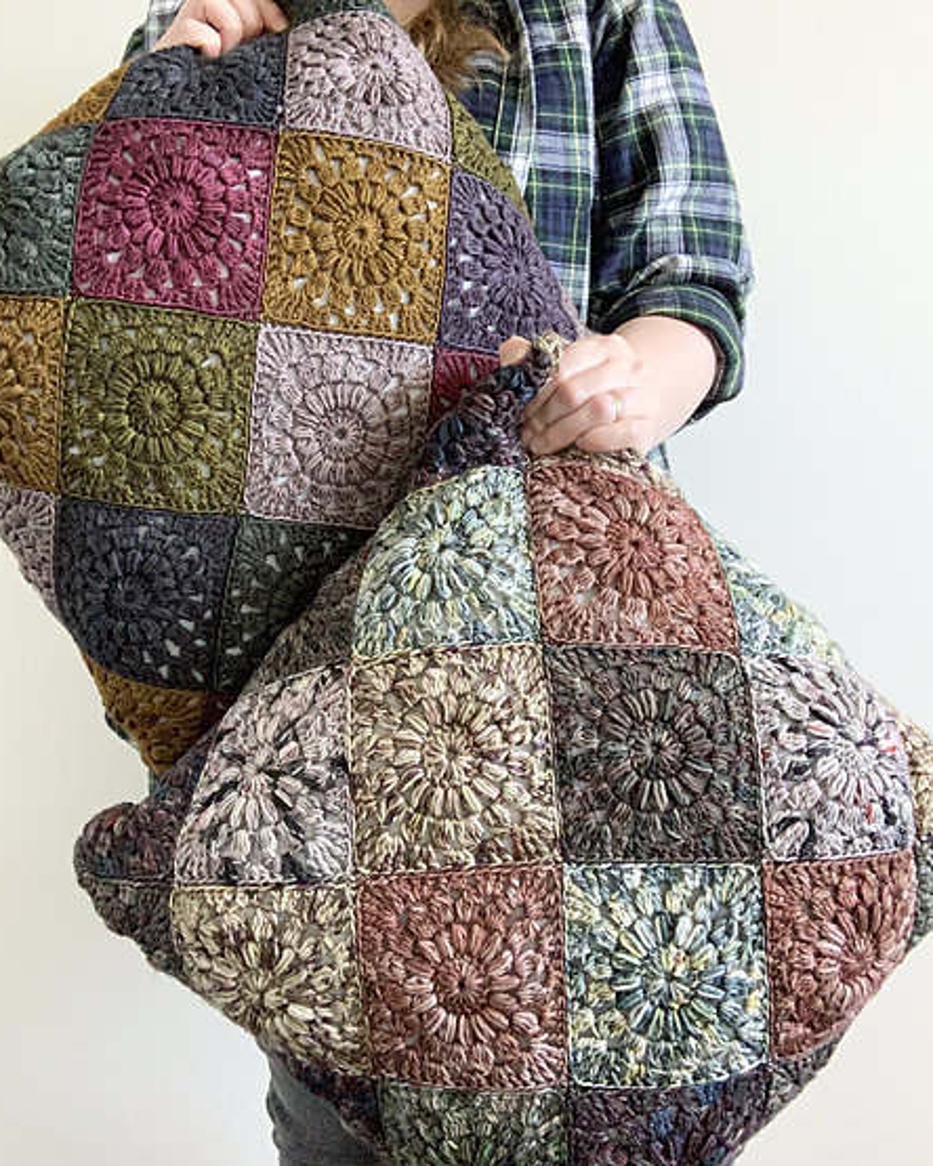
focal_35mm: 36
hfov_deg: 41.1
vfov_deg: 50.2
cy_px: 538
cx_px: 441
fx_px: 1243
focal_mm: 2.87
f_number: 2.2
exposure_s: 1/30
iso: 400
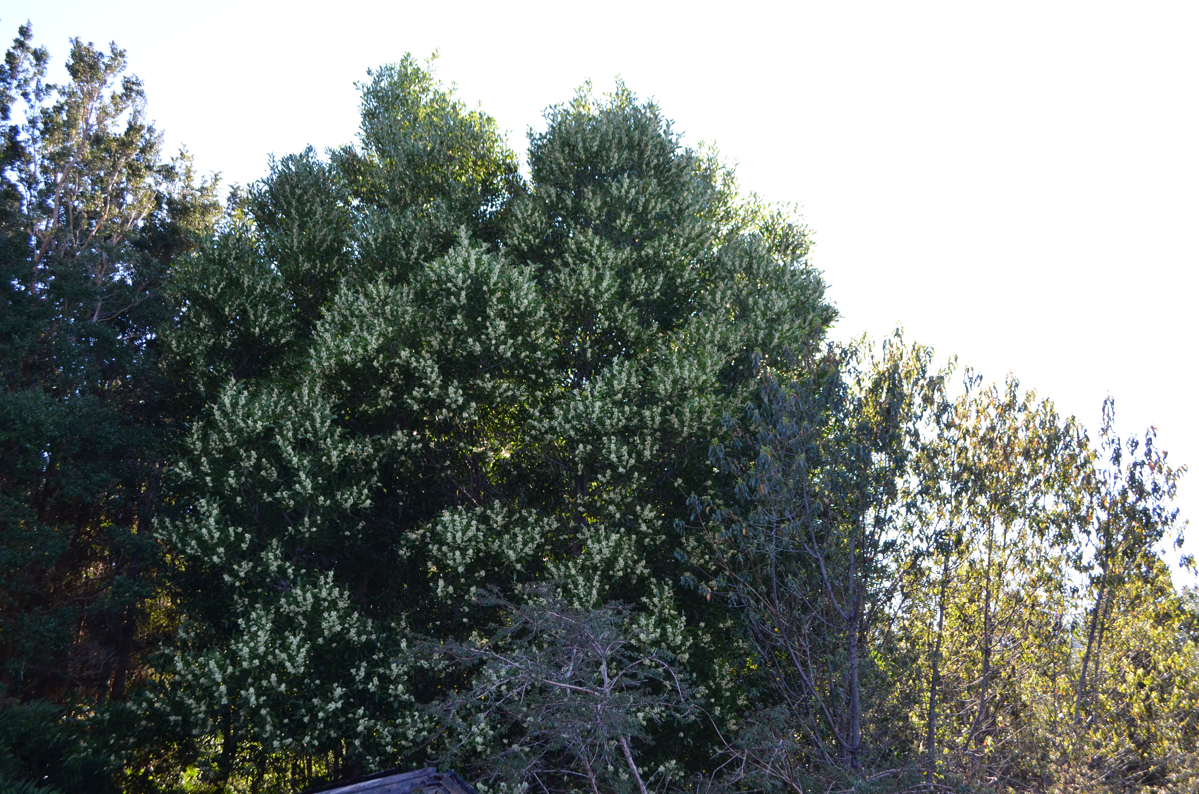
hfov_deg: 57.3
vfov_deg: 39.8
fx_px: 1097
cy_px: 397
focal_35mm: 33
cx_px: 600
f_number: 5.6
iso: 220
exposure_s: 1/125
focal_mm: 22
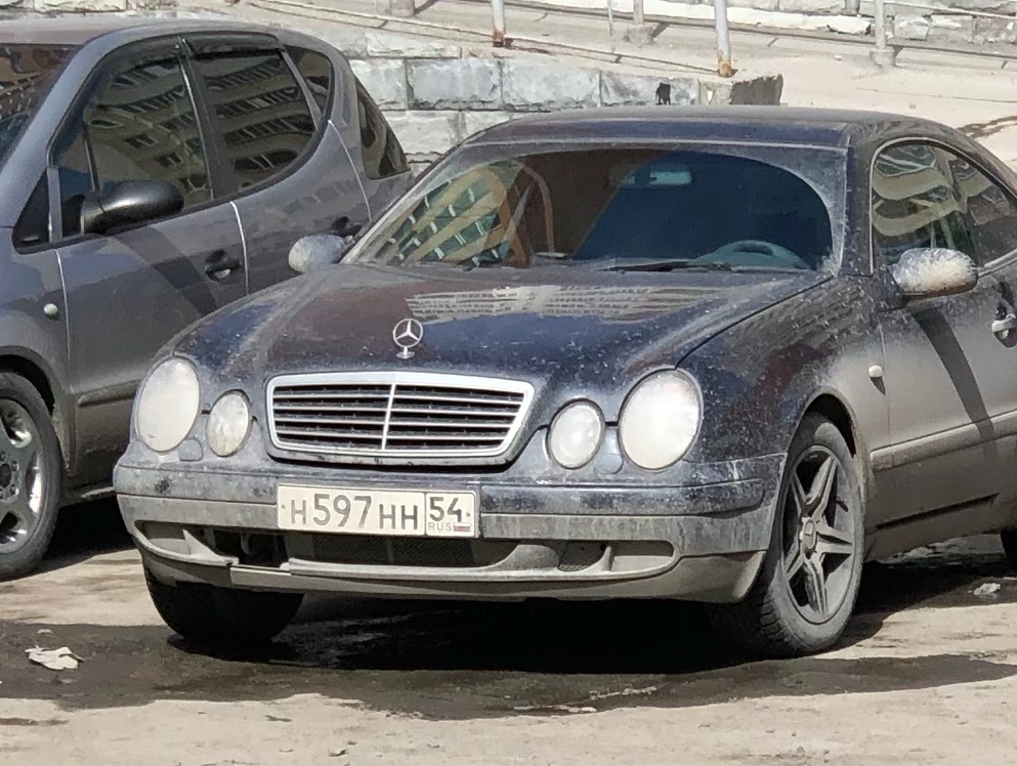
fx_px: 1972
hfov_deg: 28.9
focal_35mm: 67
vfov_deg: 22.0
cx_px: 611
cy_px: 378
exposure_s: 1/1171
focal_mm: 6
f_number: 2.4
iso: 16
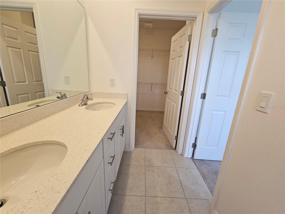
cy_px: 107
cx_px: 142
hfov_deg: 106.2
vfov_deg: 89.9
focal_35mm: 13
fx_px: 107
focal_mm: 2.2
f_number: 2.2
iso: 64
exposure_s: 1/60
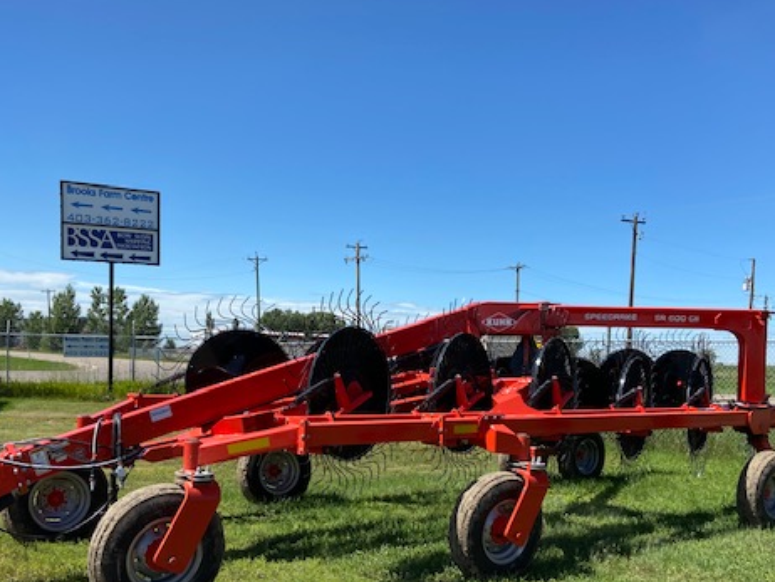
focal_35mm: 36
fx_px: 806
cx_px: 362
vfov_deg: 39.2
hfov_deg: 51.3
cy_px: 391
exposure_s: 1/2315
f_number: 1.8
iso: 32
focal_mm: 4.25
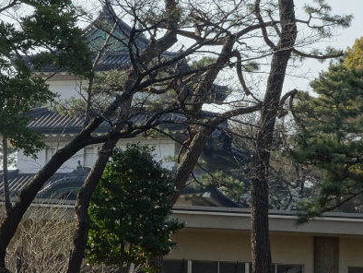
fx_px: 2487
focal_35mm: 237
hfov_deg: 8.3
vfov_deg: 6.3
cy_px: 104
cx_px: 77
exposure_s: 1/200
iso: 80
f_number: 5.6
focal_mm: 24.99
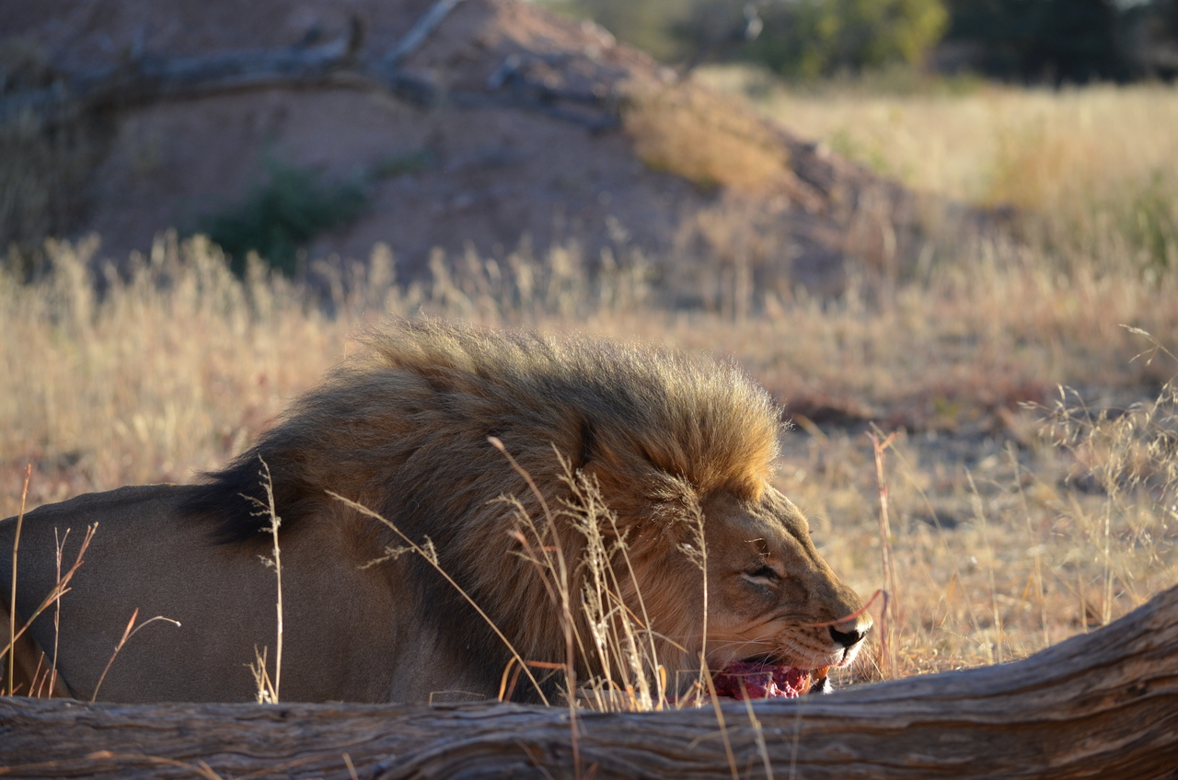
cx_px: 589
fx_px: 8083
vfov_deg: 5.5
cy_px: 390
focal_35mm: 248
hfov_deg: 8.3
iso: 400
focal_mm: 165
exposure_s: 1/500
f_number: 5.6
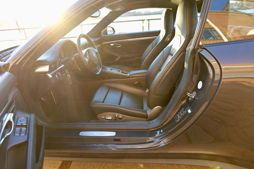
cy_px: 84
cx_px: 127
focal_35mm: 20
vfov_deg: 61.9
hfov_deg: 84.0
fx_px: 141
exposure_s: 1/60
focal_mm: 20
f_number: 3.5
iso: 200
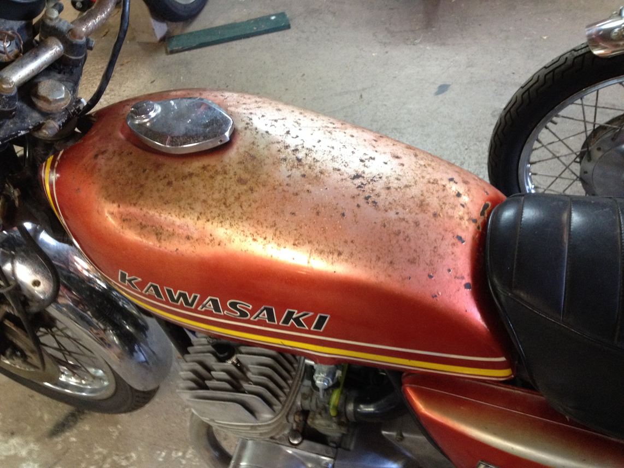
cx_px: 312
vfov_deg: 40.7
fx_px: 631
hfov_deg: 52.6
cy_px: 234
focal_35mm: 35
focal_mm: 4.28
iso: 250
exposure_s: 1/20
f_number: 2.4
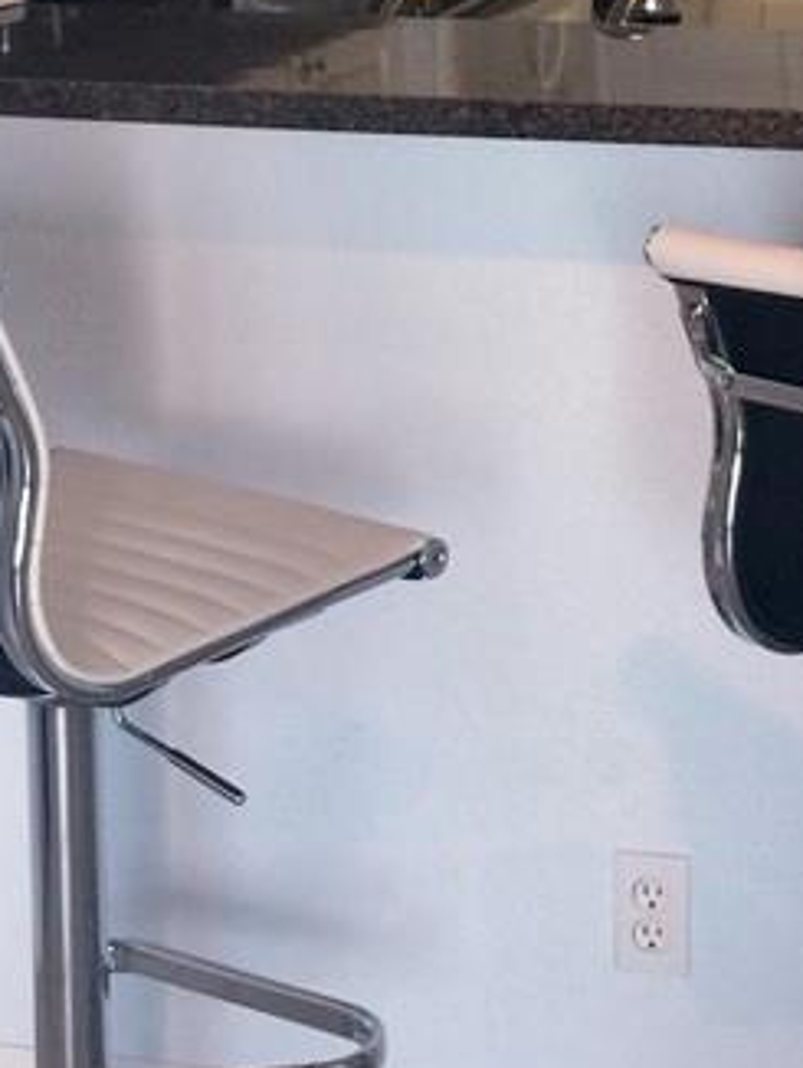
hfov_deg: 16.1
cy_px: 56
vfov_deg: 20.9
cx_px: 695
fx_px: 2811
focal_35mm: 91
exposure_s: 1/40
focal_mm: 4.15
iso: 40
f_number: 2.2
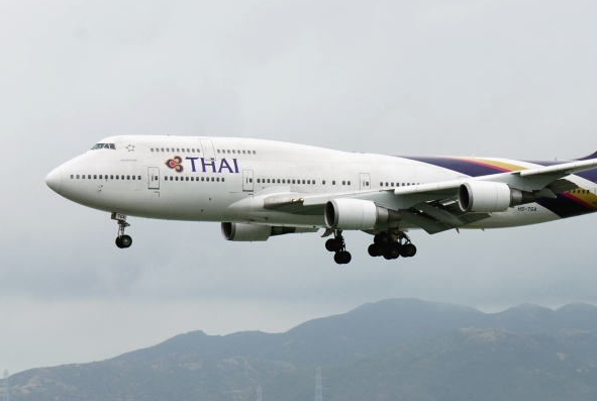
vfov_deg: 3.4
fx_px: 6748
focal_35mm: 406
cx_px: 395
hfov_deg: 5.1
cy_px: 155
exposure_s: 1/800
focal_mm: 200
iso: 200
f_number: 7.1
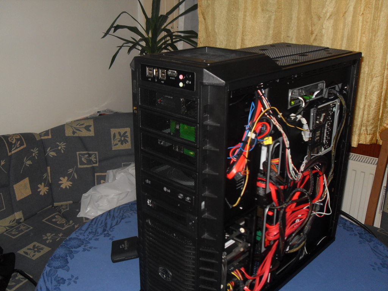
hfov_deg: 50.1
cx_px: 194
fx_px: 415
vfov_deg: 38.7
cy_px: 146
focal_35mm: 37
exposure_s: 1/45
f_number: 2.8
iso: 100
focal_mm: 6.3
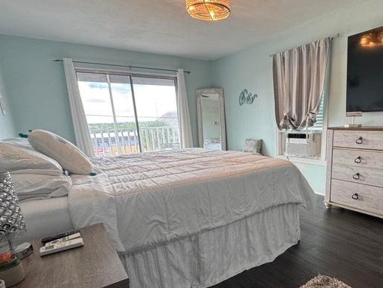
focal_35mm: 23
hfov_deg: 72.0
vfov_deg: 57.9
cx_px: 251
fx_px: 255
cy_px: 187
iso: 200
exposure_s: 1/120
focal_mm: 2.22
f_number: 2.2
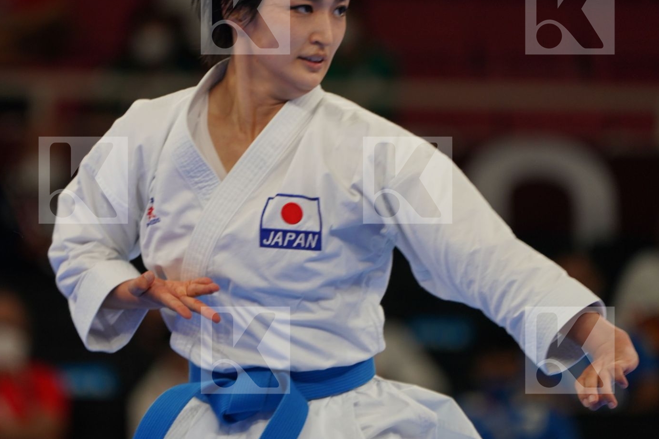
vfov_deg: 2.6
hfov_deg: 3.9
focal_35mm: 523
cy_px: 180
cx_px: 246
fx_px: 9573
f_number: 5.6
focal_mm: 400
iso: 800
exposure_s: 1/500
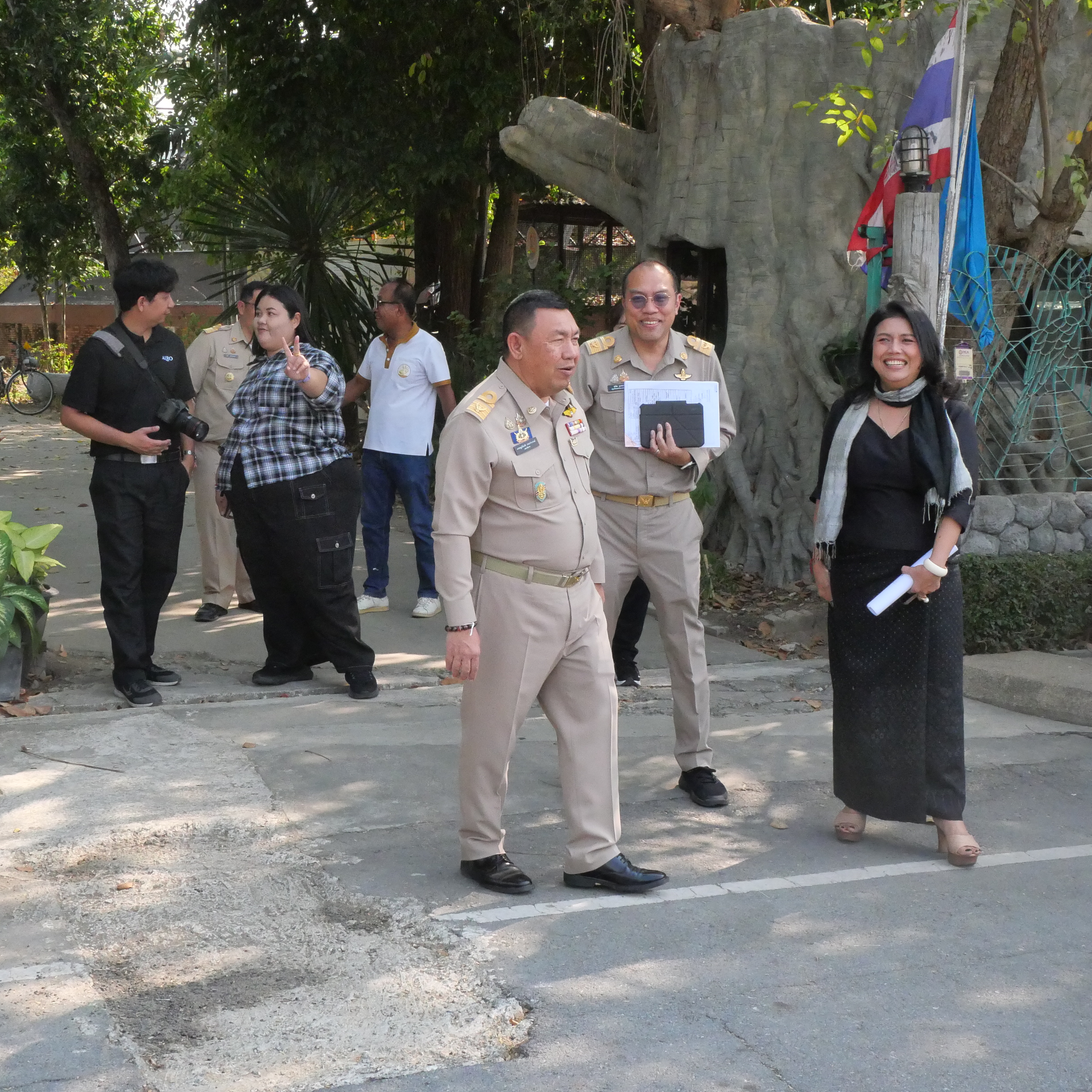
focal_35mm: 53
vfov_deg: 32.2
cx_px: 509
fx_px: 1892
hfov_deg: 32.2
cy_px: 540
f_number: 11
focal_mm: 20
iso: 3200
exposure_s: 1/800
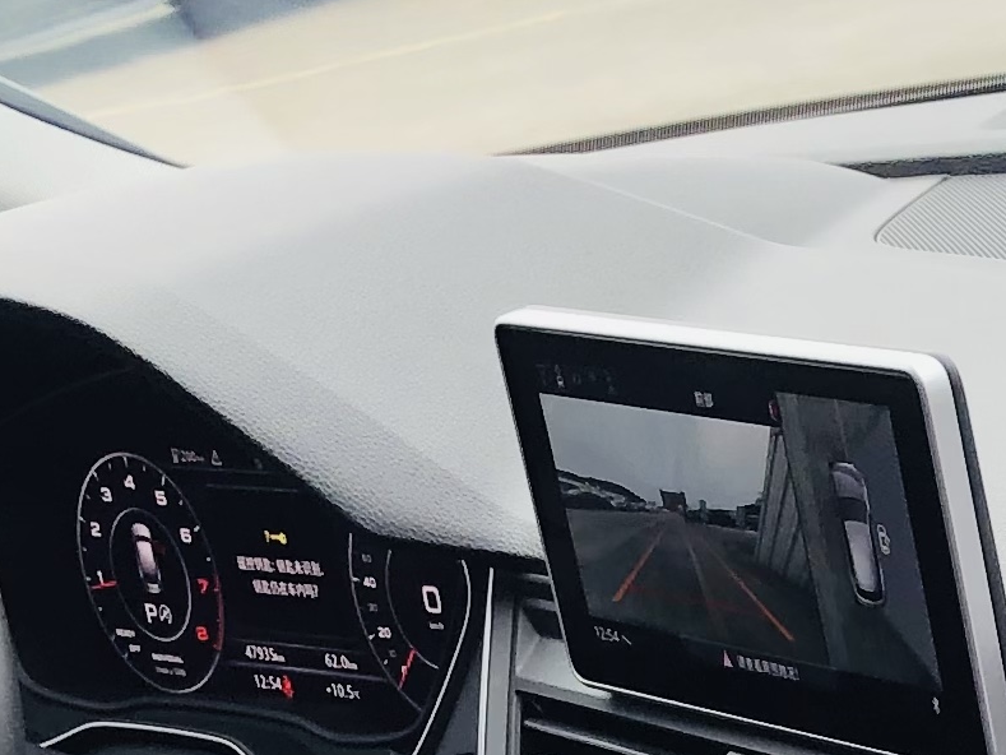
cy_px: 1191
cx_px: 1318
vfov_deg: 10.0
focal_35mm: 143
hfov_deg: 13.3
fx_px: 4156
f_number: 1.8
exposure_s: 1/120
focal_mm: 3.99
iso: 25
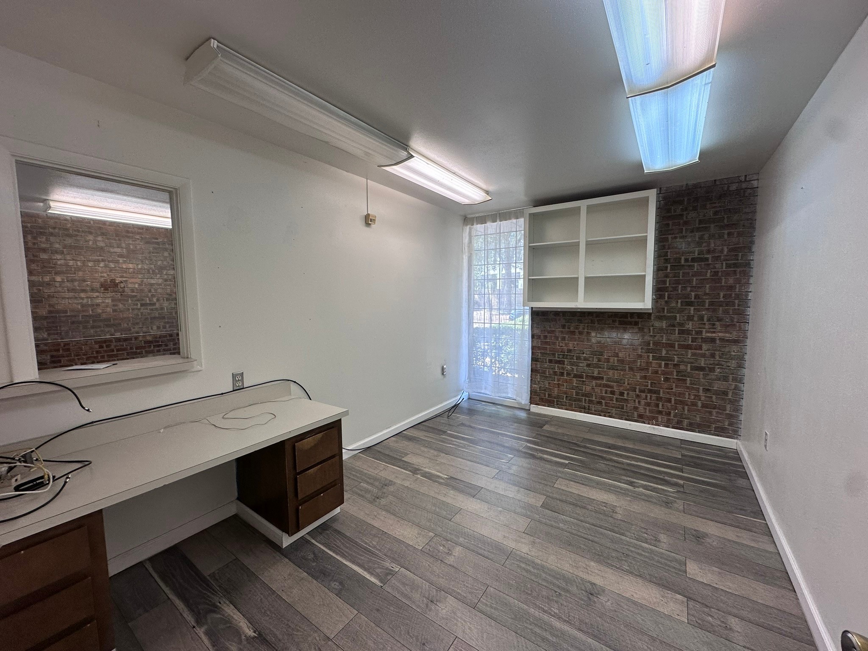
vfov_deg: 85.7
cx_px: 434
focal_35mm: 14
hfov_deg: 102.1
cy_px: 326
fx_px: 351
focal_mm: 2.22
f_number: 2.2
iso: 100
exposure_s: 1/120
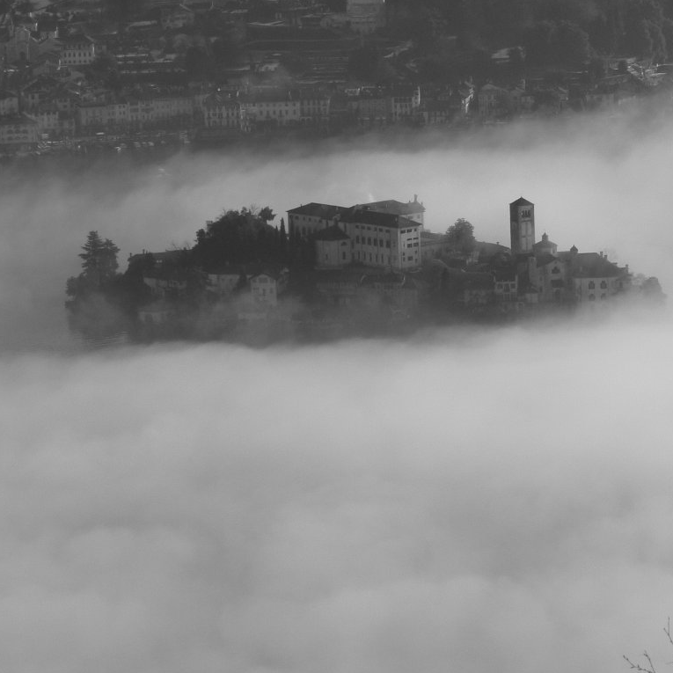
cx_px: 419
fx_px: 5807
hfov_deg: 6.6
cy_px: 336
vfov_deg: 6.6
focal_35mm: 264
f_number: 5.6
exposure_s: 1/500
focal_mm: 37.1
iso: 80
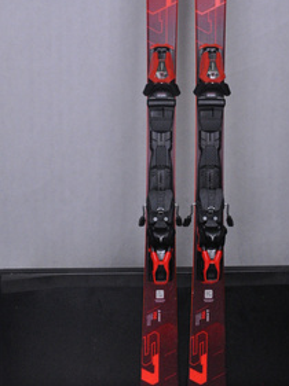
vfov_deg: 32.8
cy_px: 103
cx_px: 184
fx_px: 645
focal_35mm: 58
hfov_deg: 25.2
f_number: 9.5
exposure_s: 1/125
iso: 3200
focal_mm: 25
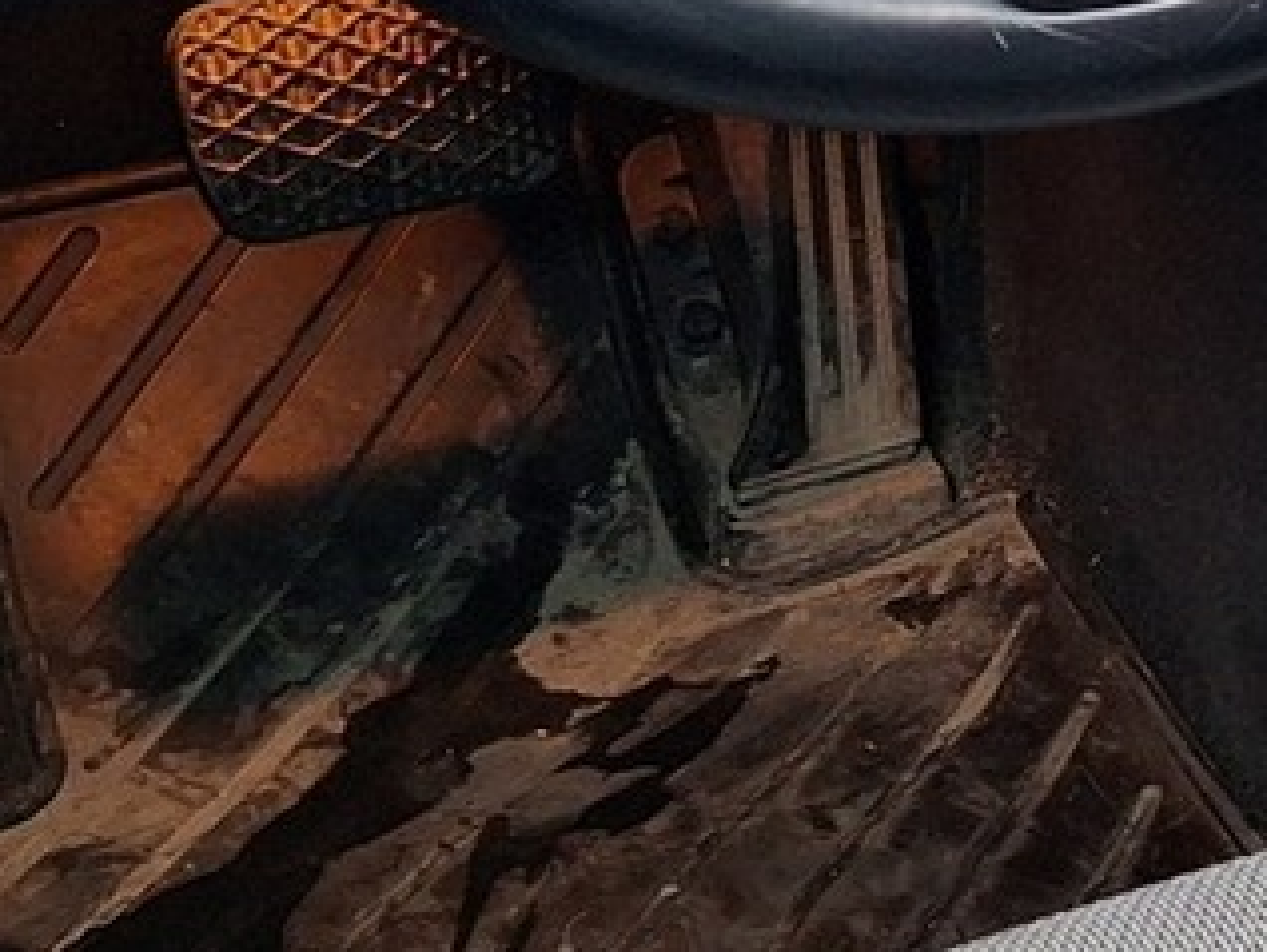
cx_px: 1434
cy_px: -235
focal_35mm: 104
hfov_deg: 18.1
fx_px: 3809
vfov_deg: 13.8
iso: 250
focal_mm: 5.54
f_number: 1.8
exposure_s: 1/50
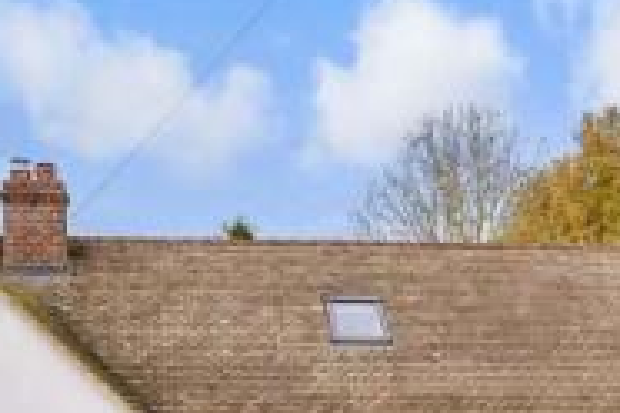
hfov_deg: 23.1
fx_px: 1515
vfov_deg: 15.0
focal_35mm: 88
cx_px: 342
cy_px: 491
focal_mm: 17
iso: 200
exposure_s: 1/250
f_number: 8
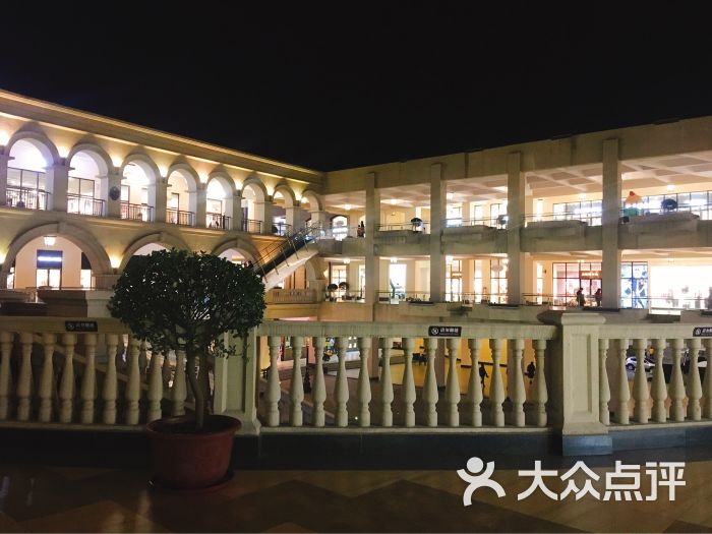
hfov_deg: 61.7
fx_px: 596
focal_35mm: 29
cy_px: 267
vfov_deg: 48.2
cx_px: 356
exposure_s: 1/17
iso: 200
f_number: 2.2
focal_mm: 4.15
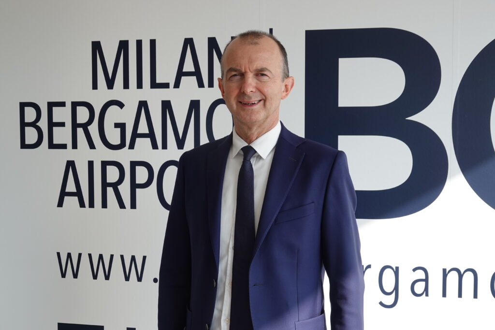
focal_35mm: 43
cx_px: 248
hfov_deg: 45.4
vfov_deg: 31.2
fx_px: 591
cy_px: 165
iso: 100
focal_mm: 15.73
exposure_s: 1/250
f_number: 3.5
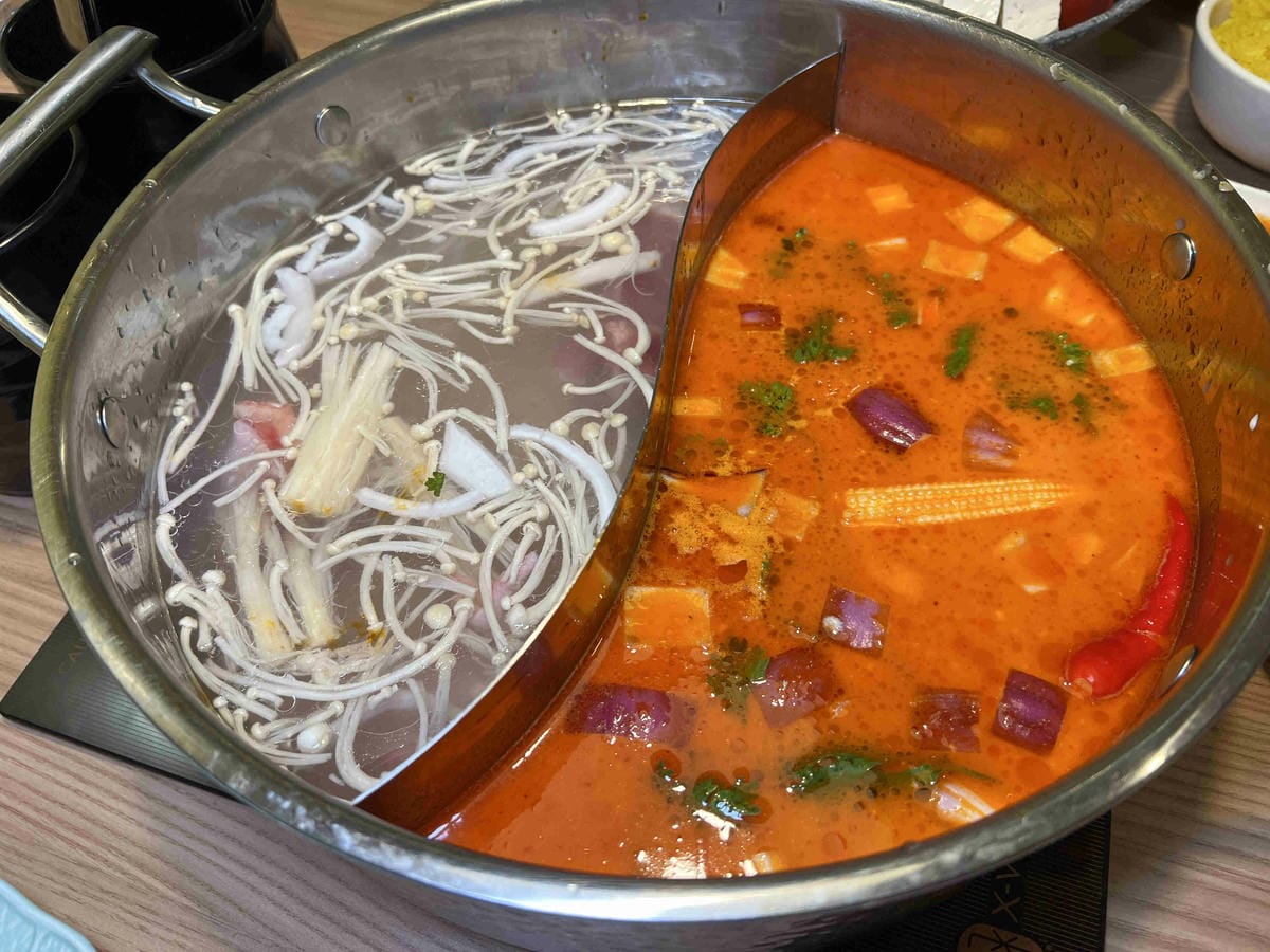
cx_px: 635
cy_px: 476
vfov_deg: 53.1
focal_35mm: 26
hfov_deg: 67.3
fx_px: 954
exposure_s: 1/120
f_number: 1.5
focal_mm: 5.7
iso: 64
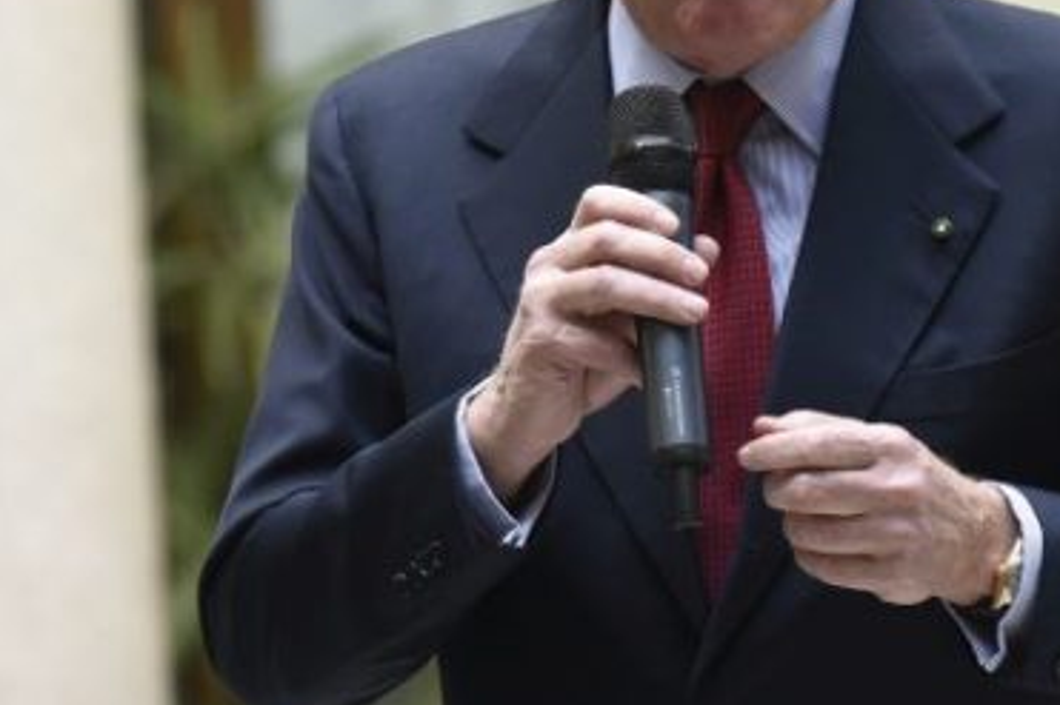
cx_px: 840
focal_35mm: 383
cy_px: 141
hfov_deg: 5.4
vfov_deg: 3.6
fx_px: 11272
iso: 2500
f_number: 5.6
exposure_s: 1/200
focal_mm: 185
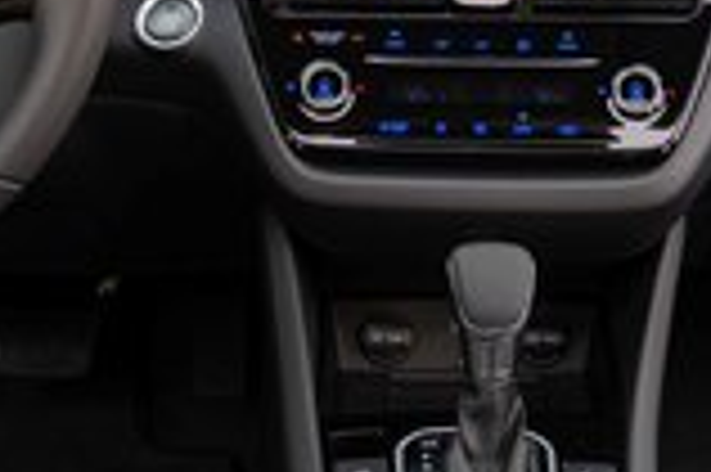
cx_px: 410
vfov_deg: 16.0
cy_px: 240
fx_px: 1677
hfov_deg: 23.9
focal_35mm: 85
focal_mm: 21
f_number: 4.5
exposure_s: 1/100
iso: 250
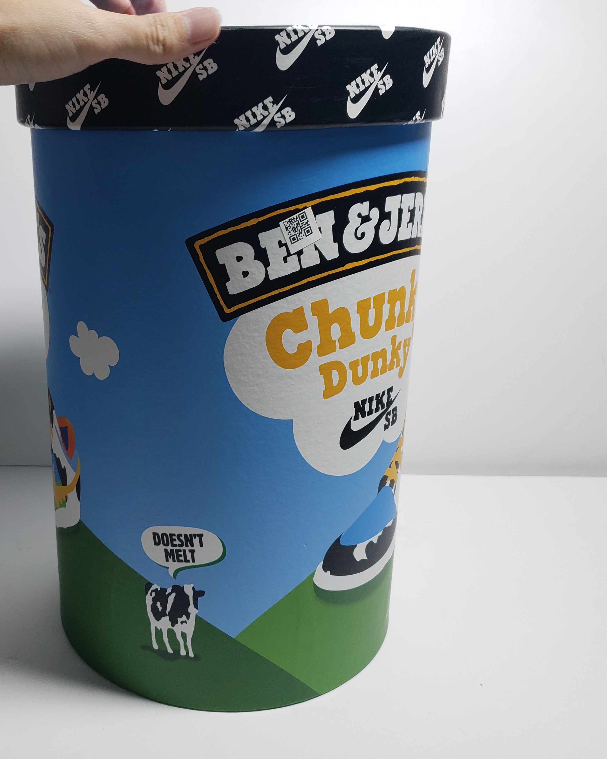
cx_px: 202
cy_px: 381
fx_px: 786
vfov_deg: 51.5
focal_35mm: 35
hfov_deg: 41.7
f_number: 1.5
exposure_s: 1/400
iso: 50
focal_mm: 4.3
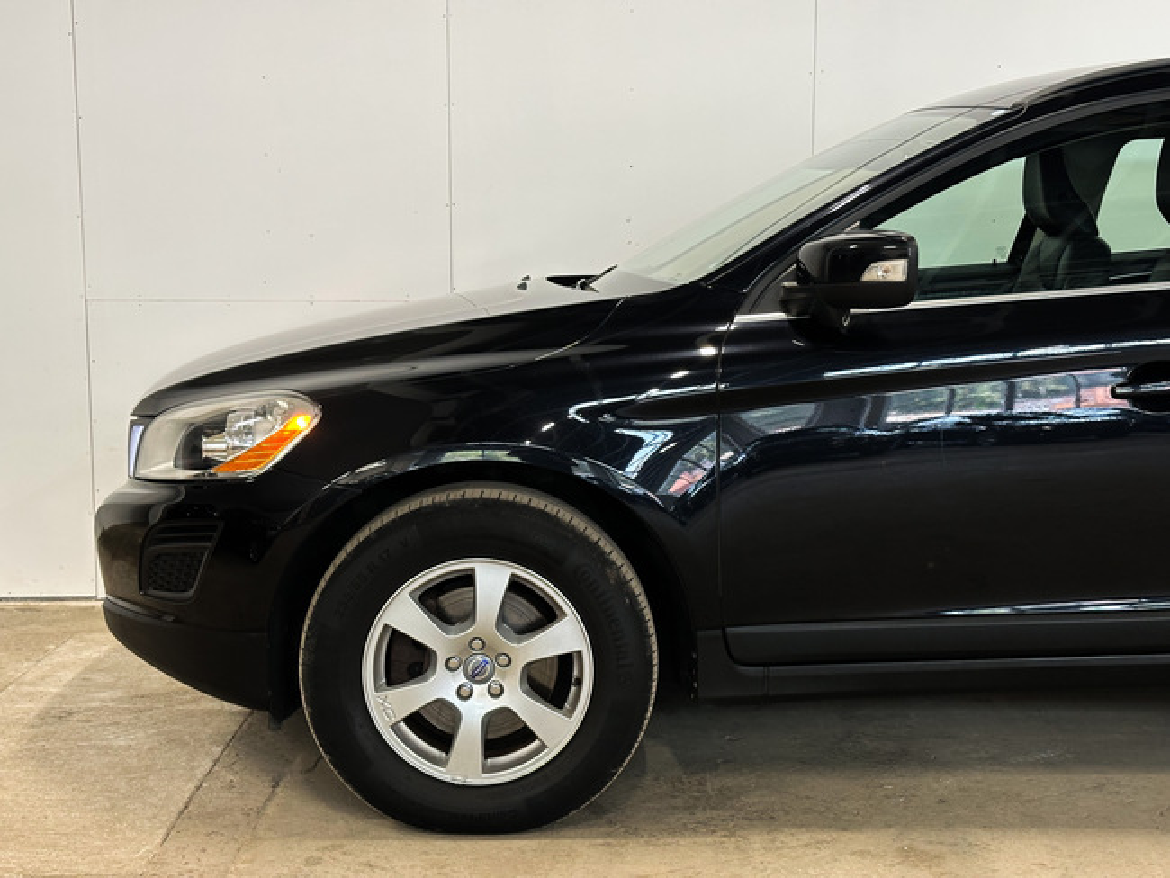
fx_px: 1623
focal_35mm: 48
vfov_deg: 30.3
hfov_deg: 39.6
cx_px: 585
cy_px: 439
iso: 125
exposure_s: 1/50
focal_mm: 6.86
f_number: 1.8
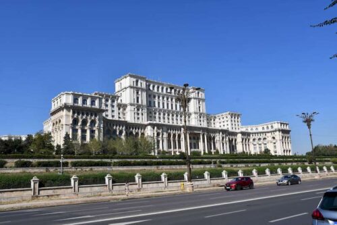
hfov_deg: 61.9
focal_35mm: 30
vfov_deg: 43.6
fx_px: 281
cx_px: 168
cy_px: 112
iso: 100
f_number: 10
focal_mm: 20
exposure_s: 1/400
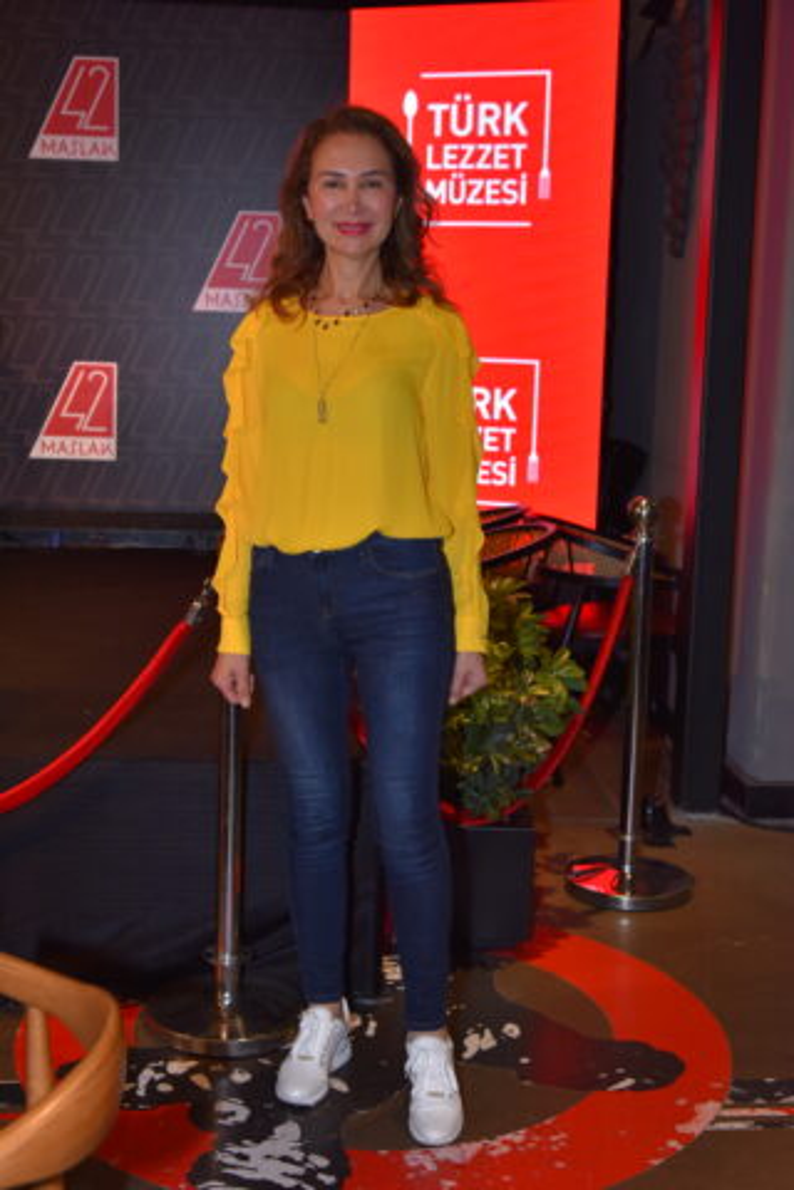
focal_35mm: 48
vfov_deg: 41.1
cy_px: 595
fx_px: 1588
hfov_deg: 28.1
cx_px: 397
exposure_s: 1/160
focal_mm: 48
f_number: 5.6
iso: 640
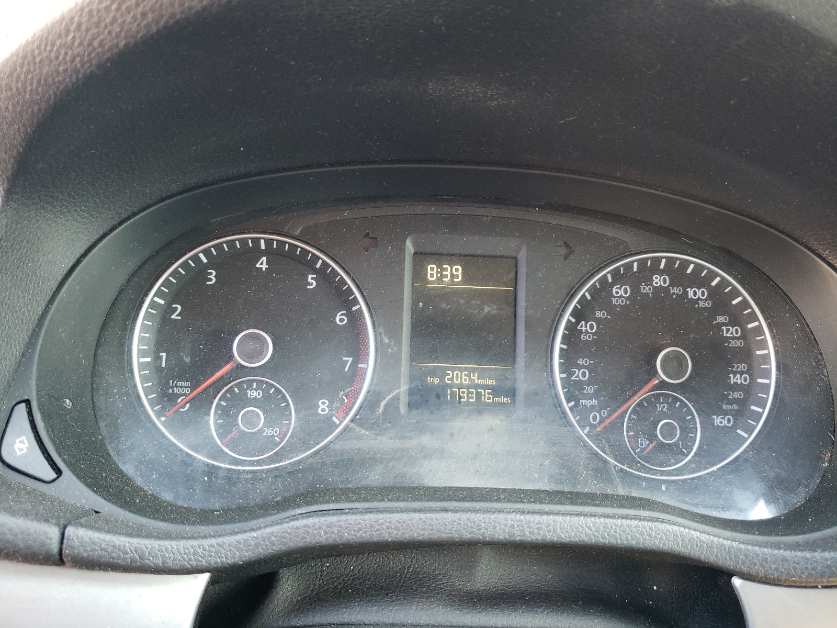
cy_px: 314
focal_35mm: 26
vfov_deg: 53.1
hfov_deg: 67.3
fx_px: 629
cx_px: 418
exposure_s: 1/50
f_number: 1.5
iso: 172
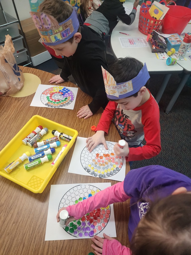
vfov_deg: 73.9
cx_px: 96
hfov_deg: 58.9
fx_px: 169
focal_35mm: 23
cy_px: 128
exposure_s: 1/60
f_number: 1.8
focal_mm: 6.4
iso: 800
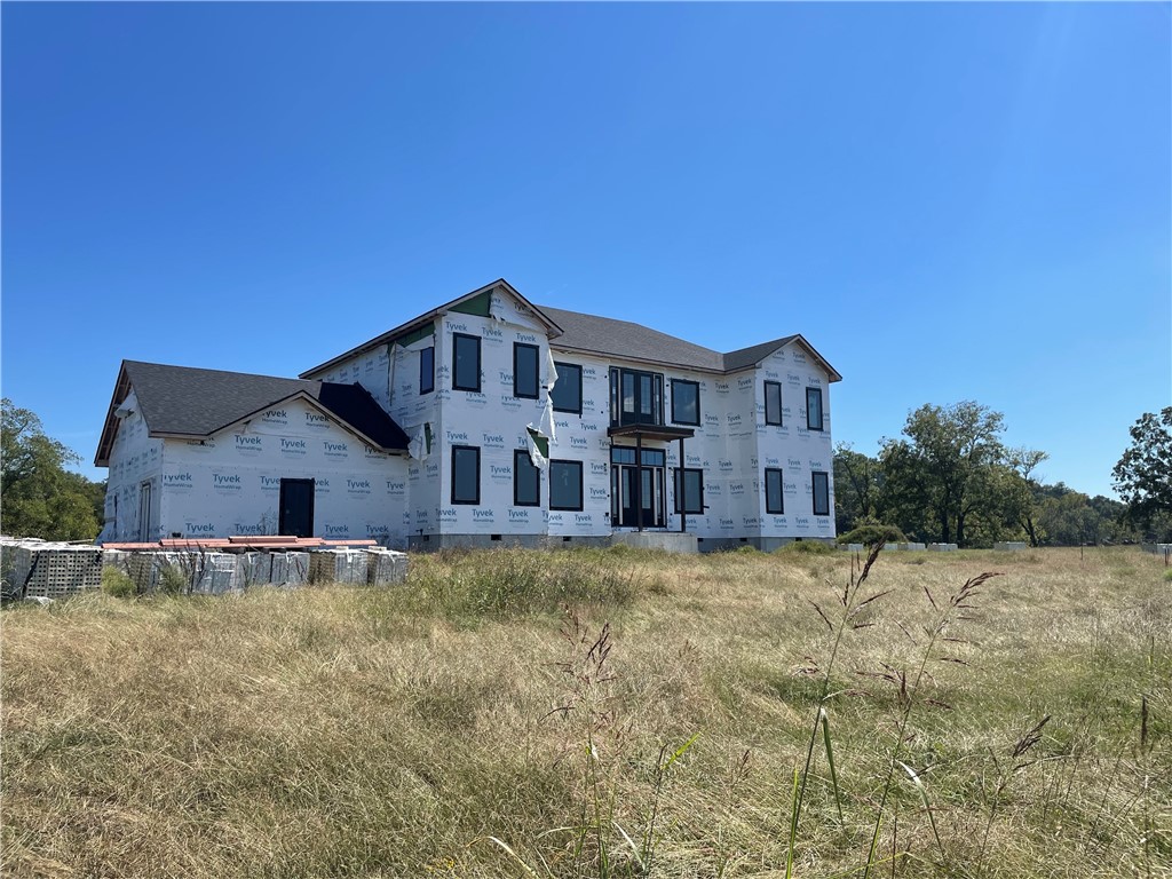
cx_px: 586
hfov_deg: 67.3
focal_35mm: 26
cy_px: 440
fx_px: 880
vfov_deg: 53.1
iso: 32
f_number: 1.6
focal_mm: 4.2
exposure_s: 1/4132
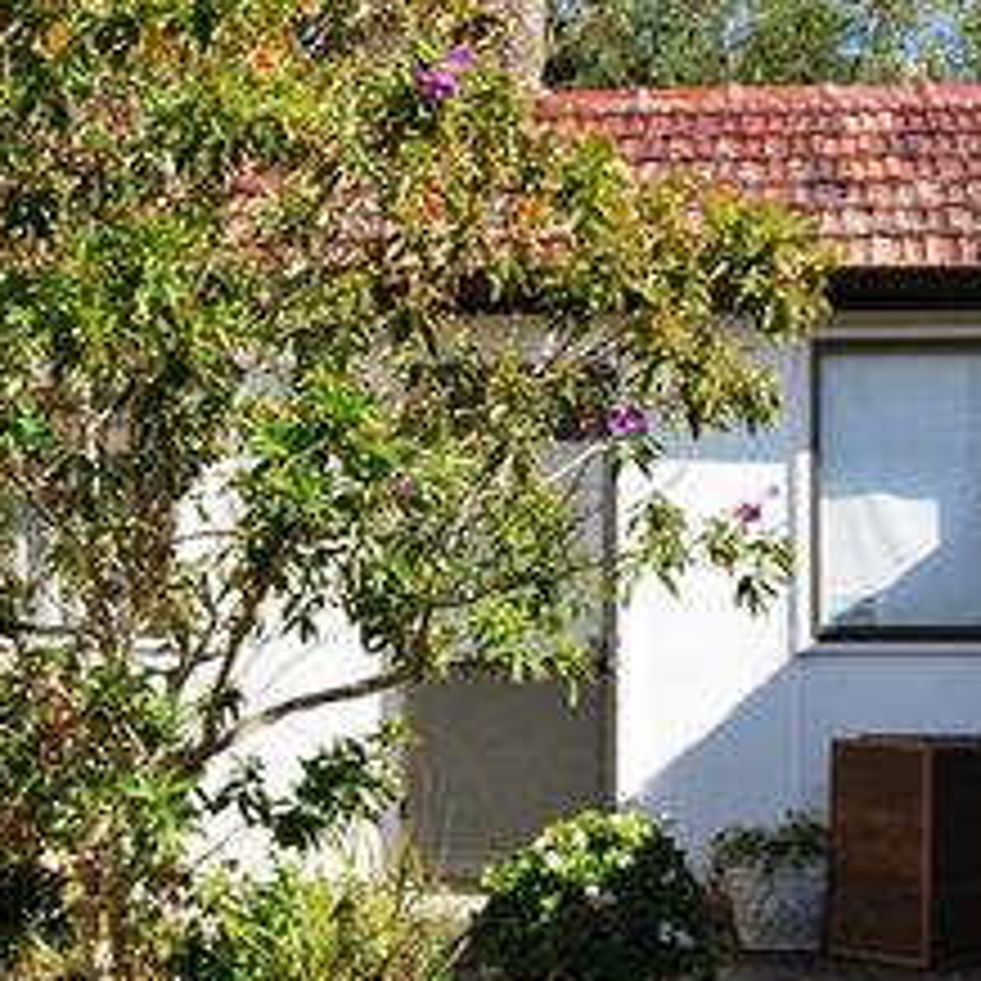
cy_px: 560
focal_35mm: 77
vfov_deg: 22.5
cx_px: 464
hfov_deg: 22.5
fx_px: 2469
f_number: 7.1
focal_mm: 28
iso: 100
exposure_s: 1/200
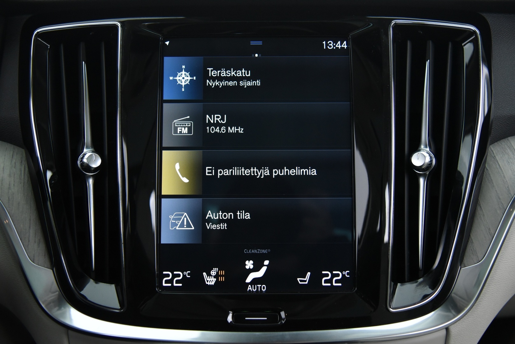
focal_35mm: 38
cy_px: 172
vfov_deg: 35.1
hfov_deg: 50.7
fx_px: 544
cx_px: 258
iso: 4000
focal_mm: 38
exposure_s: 1/30
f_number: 4
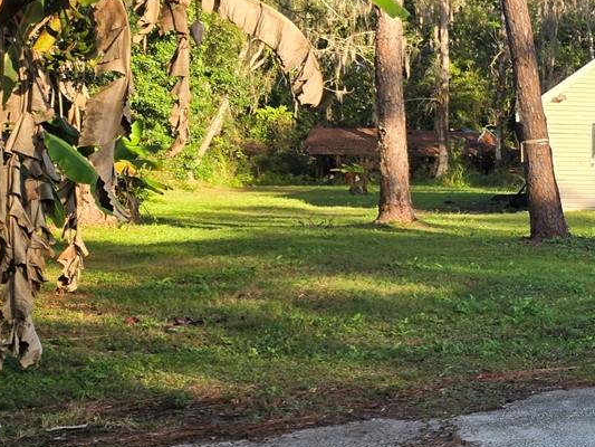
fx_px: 1186
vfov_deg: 21.3
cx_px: 881
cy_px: 219
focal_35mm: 69
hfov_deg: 23.0
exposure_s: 1/522
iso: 25
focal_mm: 5.4
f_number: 1.8
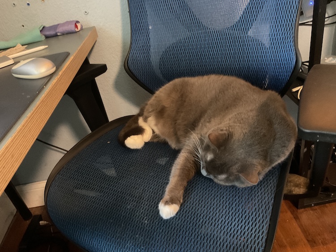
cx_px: 168
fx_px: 282
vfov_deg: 48.3
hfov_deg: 61.6
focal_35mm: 29
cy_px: 126
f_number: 1.8
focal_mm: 3
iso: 500
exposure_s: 1/17
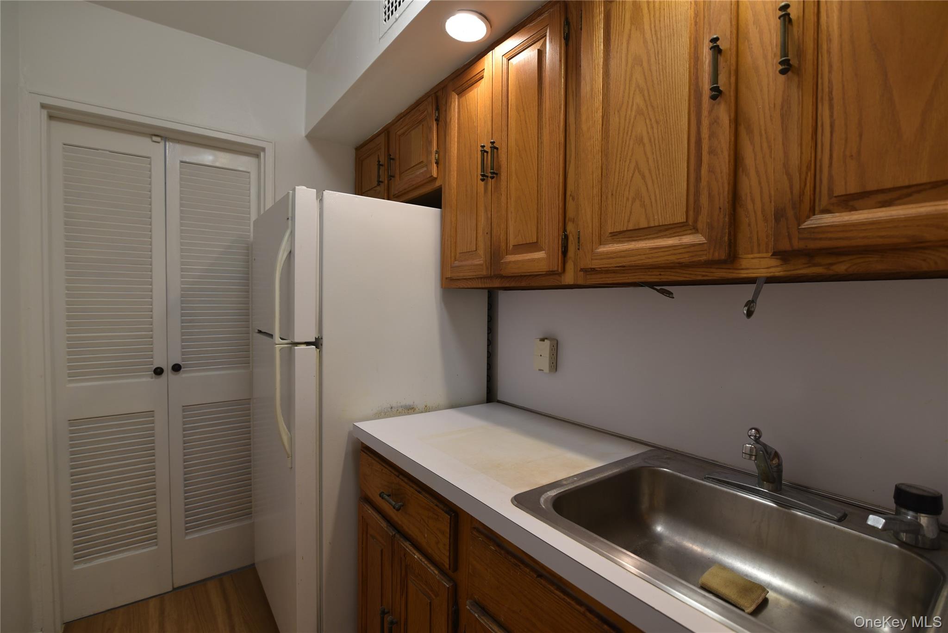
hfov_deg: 96.7
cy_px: 316
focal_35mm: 16
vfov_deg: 73.8
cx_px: 474
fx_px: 421
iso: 400
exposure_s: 1/60
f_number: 4
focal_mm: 16
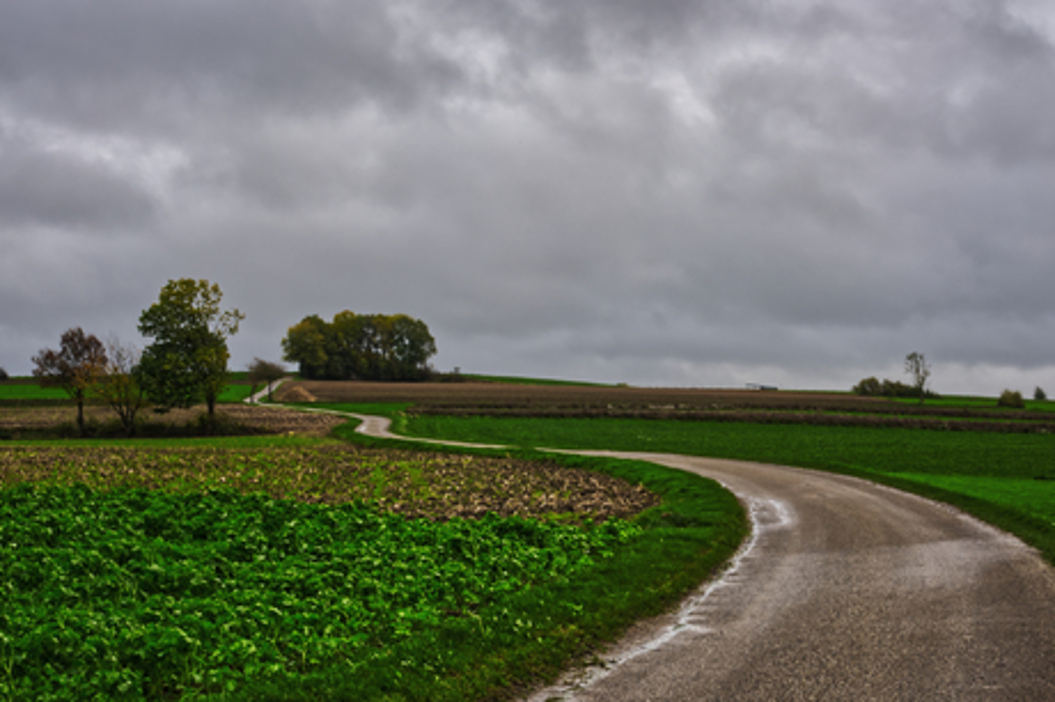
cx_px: 528
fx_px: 1903
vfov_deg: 20.9
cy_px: 351
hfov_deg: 31.0
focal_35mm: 65
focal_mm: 65
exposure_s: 1/80
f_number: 25
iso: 900
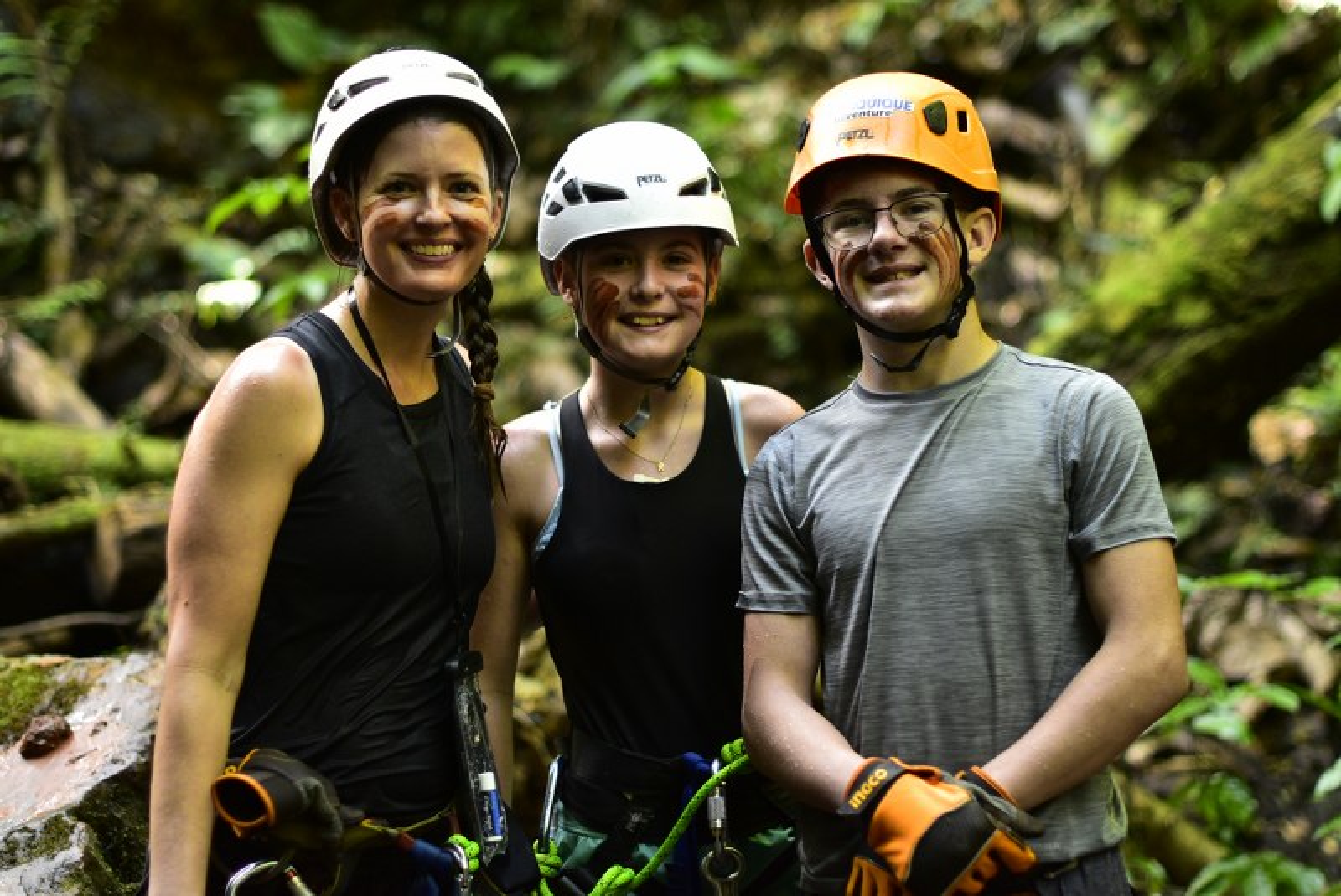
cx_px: 670
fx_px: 2796
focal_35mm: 75
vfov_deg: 18.2
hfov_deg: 27.0
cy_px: 448
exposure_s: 1/250
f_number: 1.4
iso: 800
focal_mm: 50
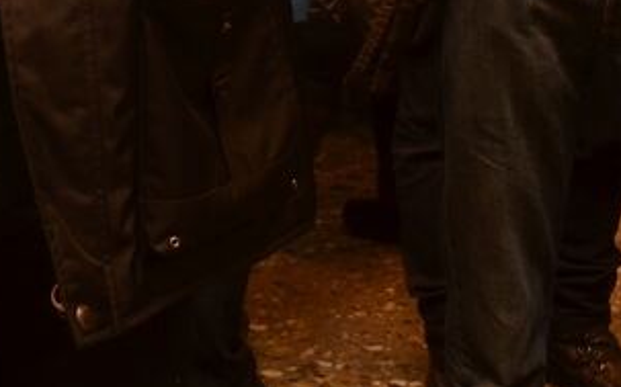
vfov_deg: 10.0
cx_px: 18
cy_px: -410
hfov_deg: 16.9
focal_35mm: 121
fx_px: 2047
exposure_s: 1/60
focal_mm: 20
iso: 400
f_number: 3.5
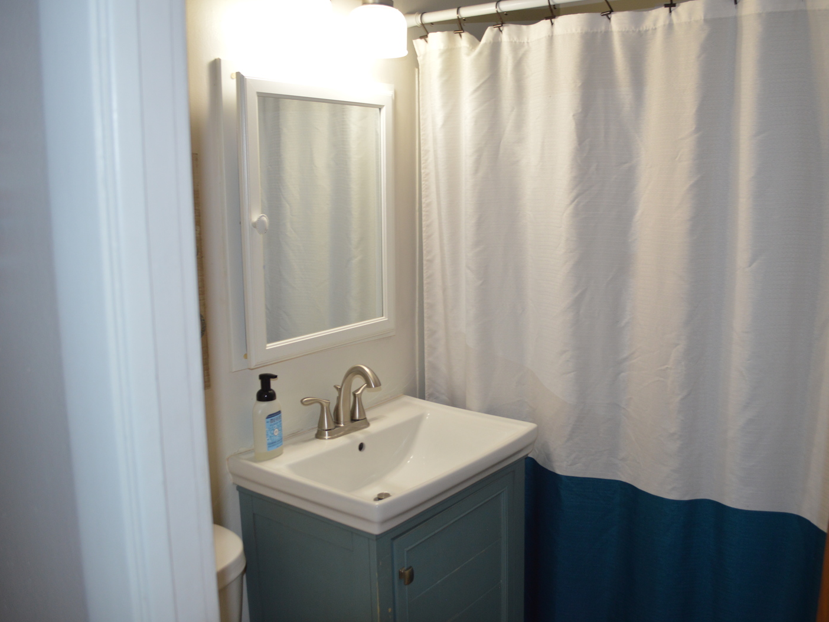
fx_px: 718
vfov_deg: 46.8
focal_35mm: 30
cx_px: 472
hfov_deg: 59.7
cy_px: 313
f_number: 4
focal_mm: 18
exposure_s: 1/80
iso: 400
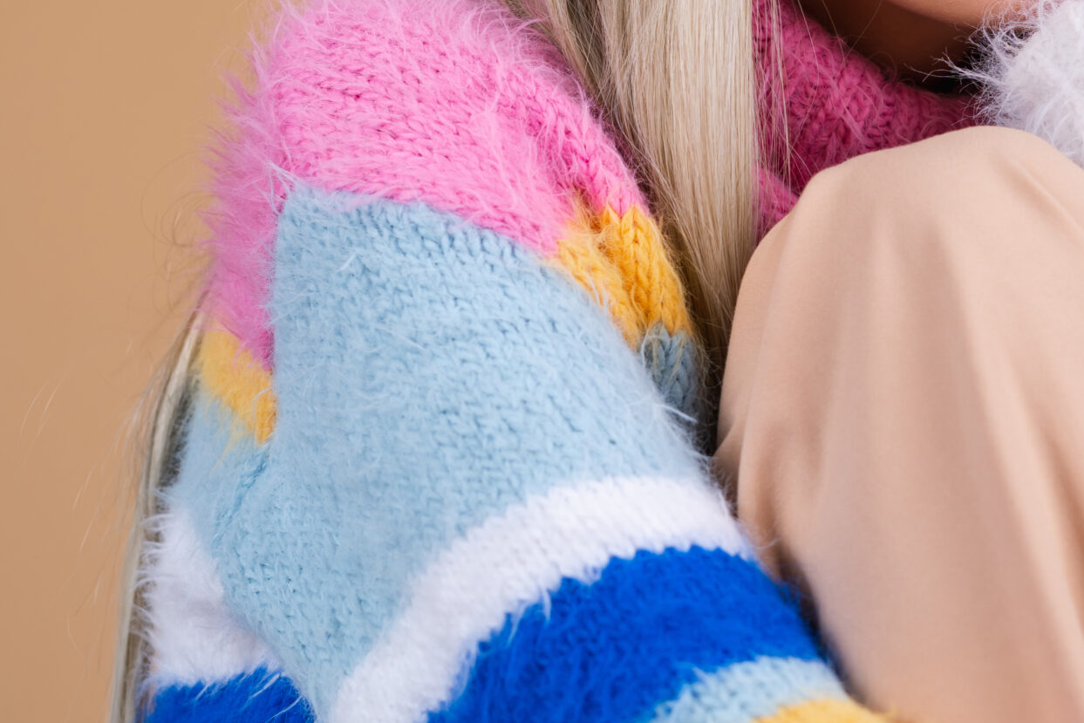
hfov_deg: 19.6
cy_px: 20
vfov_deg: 13.1
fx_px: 3102
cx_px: 872
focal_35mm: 103
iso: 100
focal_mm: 50
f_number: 3.5
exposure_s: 1/125
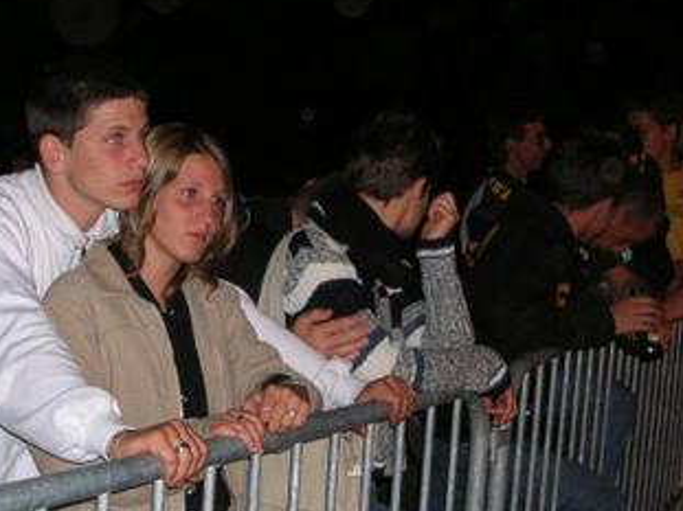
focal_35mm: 72
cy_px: 282
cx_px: 299
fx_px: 1420
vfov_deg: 20.4
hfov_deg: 27.0
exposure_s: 1/60.1
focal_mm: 5.8
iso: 87
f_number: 2.8
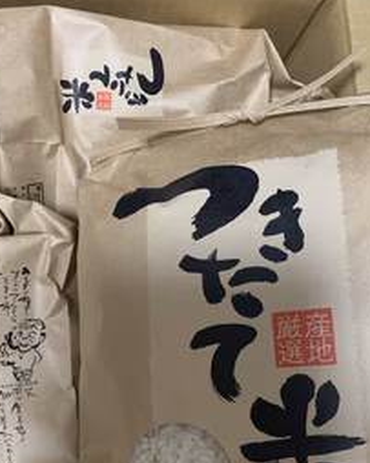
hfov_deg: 37.3
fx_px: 548
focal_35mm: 40
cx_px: 188
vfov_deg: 45.0
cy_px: 317
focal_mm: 4.25
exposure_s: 1/41
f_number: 1.8
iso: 400
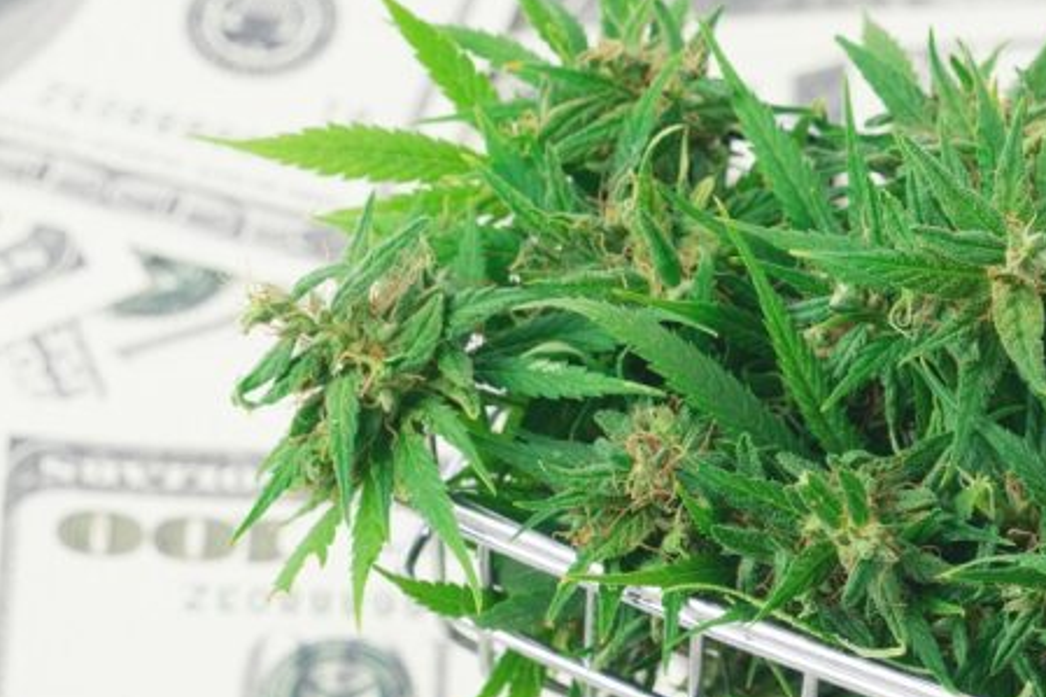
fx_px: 12663
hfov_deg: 4.7
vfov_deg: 3.2
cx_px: 624
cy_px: 434
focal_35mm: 436
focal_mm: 170
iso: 160
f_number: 11
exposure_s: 1/200
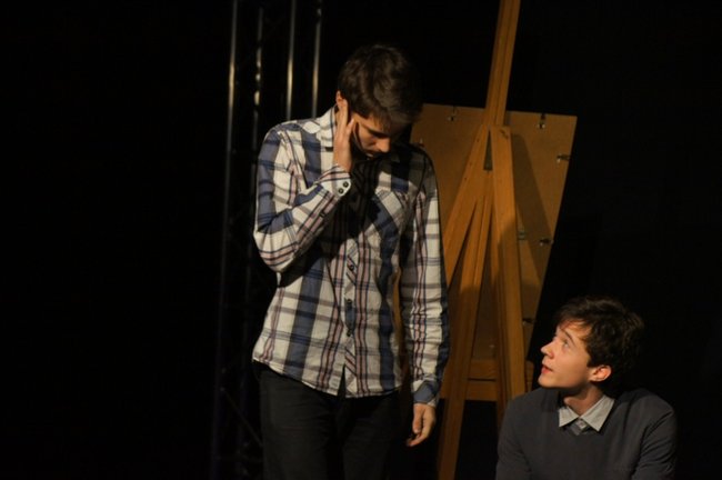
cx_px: 361
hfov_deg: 9.8
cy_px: 240
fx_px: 4207
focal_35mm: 210
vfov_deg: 6.5
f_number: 5.6
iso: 1600
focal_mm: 140
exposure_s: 1/60
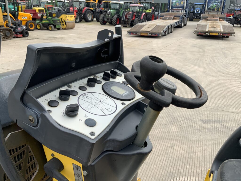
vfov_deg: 48.2
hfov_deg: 61.7
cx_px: 120
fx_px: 202
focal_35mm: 29
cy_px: 90
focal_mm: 3
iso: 16
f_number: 1.8
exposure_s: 1/719
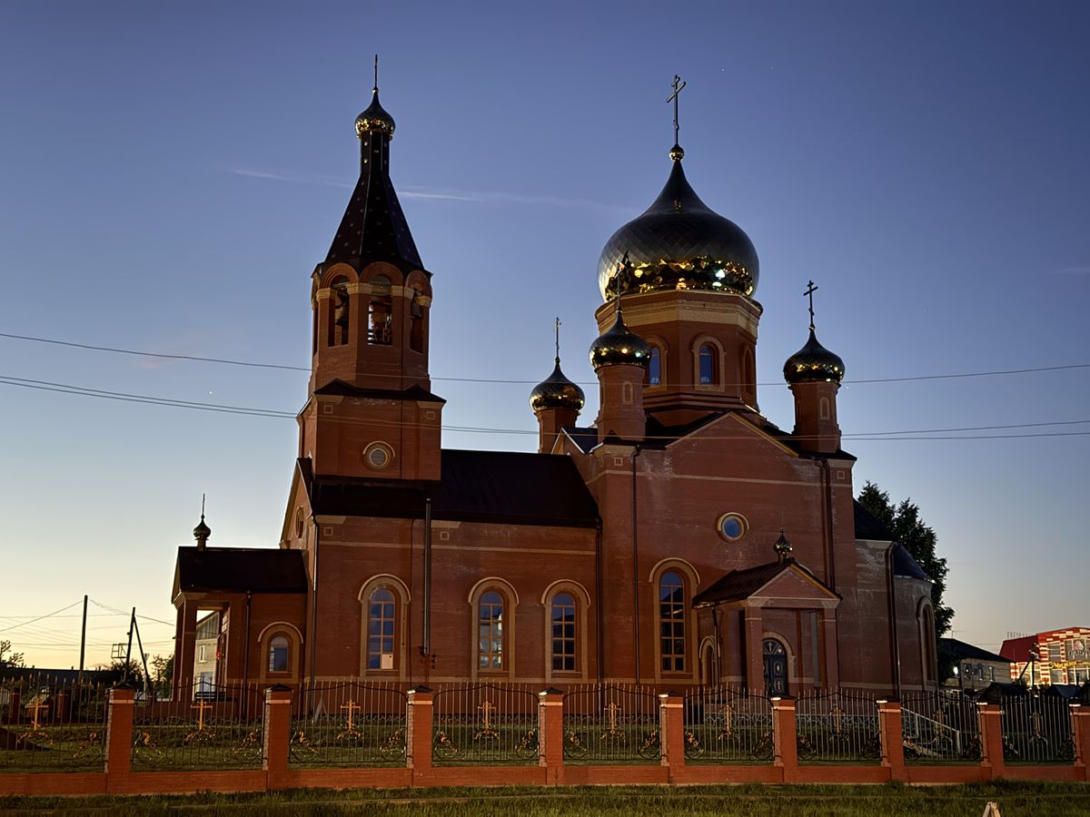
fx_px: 1511
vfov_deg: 30.3
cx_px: 545
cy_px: 408
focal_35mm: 48
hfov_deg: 39.7
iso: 1600
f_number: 1.78
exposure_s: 1/5
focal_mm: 6.76
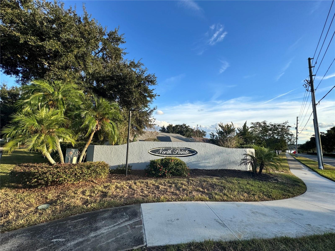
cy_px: 126
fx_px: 135
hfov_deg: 102.1
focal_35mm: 14
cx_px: 168
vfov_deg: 85.7
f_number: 2.2
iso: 50
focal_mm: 2.22
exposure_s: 1/1236
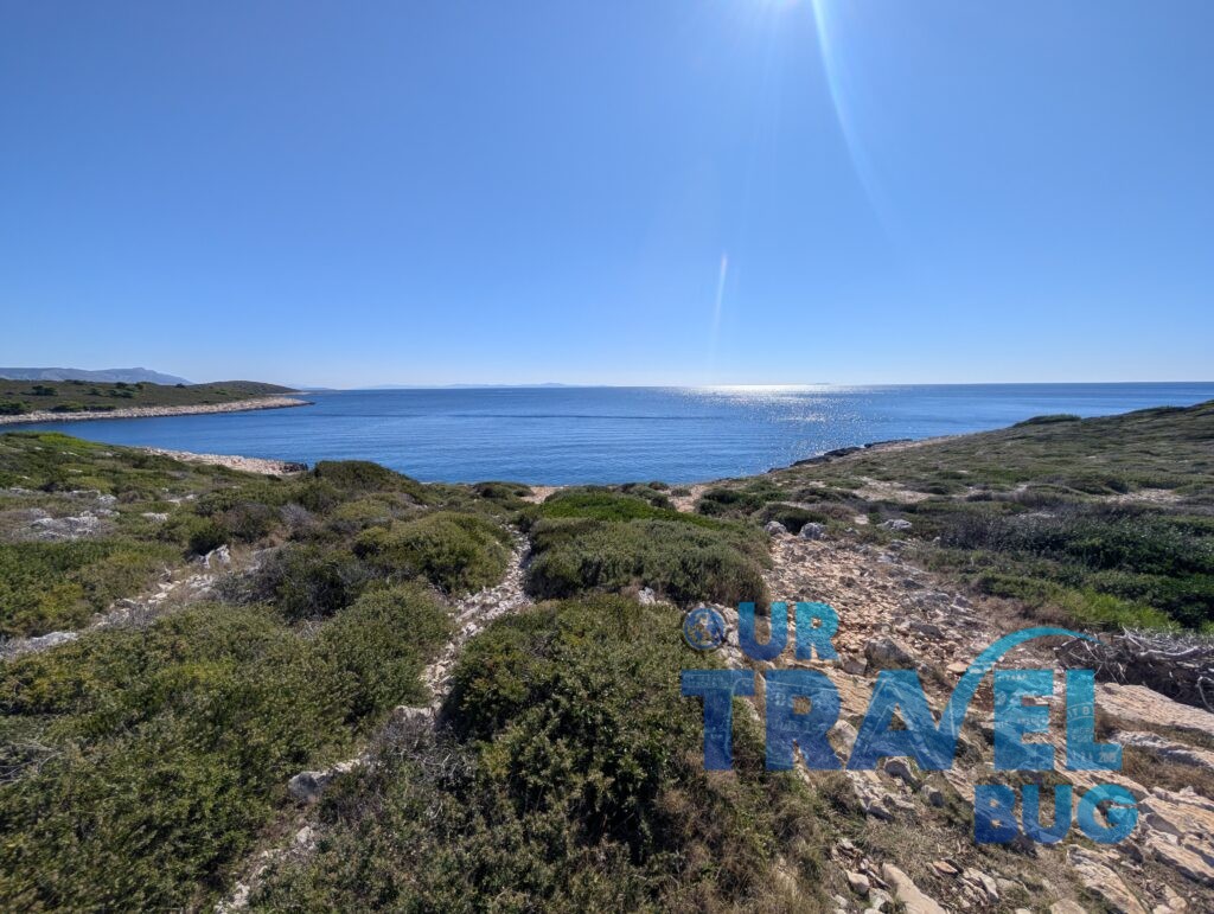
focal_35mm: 12
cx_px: 607
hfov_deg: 110.5
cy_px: 457
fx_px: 421
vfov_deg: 94.6
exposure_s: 1/4878
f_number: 1.7
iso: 55
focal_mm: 2.02
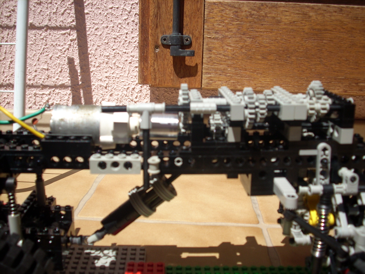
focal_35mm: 37
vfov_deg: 38.7
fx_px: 390
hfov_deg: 50.1
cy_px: 137
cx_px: 182
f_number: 5.6
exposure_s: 1/285
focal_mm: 6.2
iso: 64
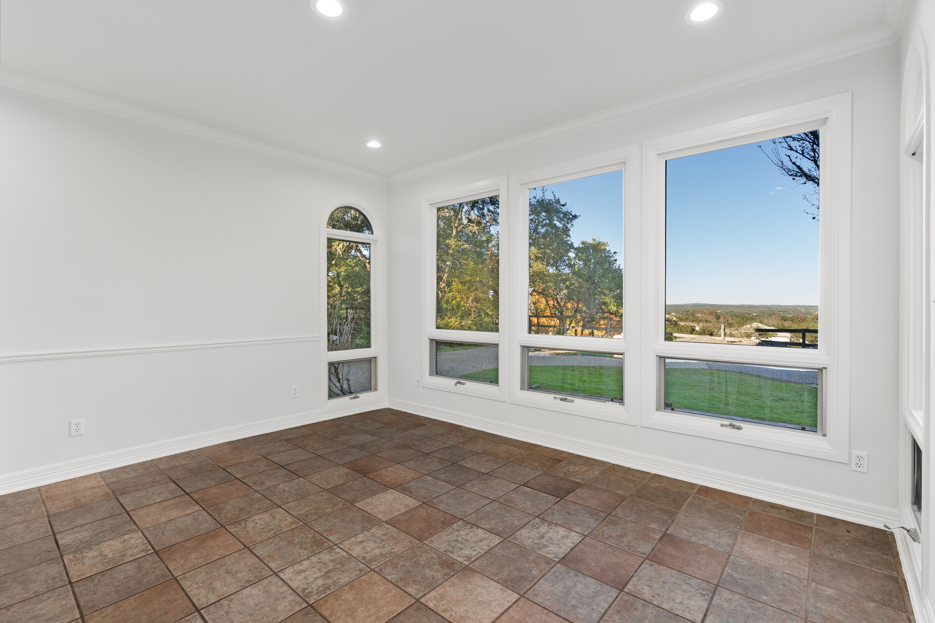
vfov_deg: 73.7
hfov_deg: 96.7
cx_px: 468
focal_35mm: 16
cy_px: 312
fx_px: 416
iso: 320
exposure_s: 1/160
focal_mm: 16
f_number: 7.1
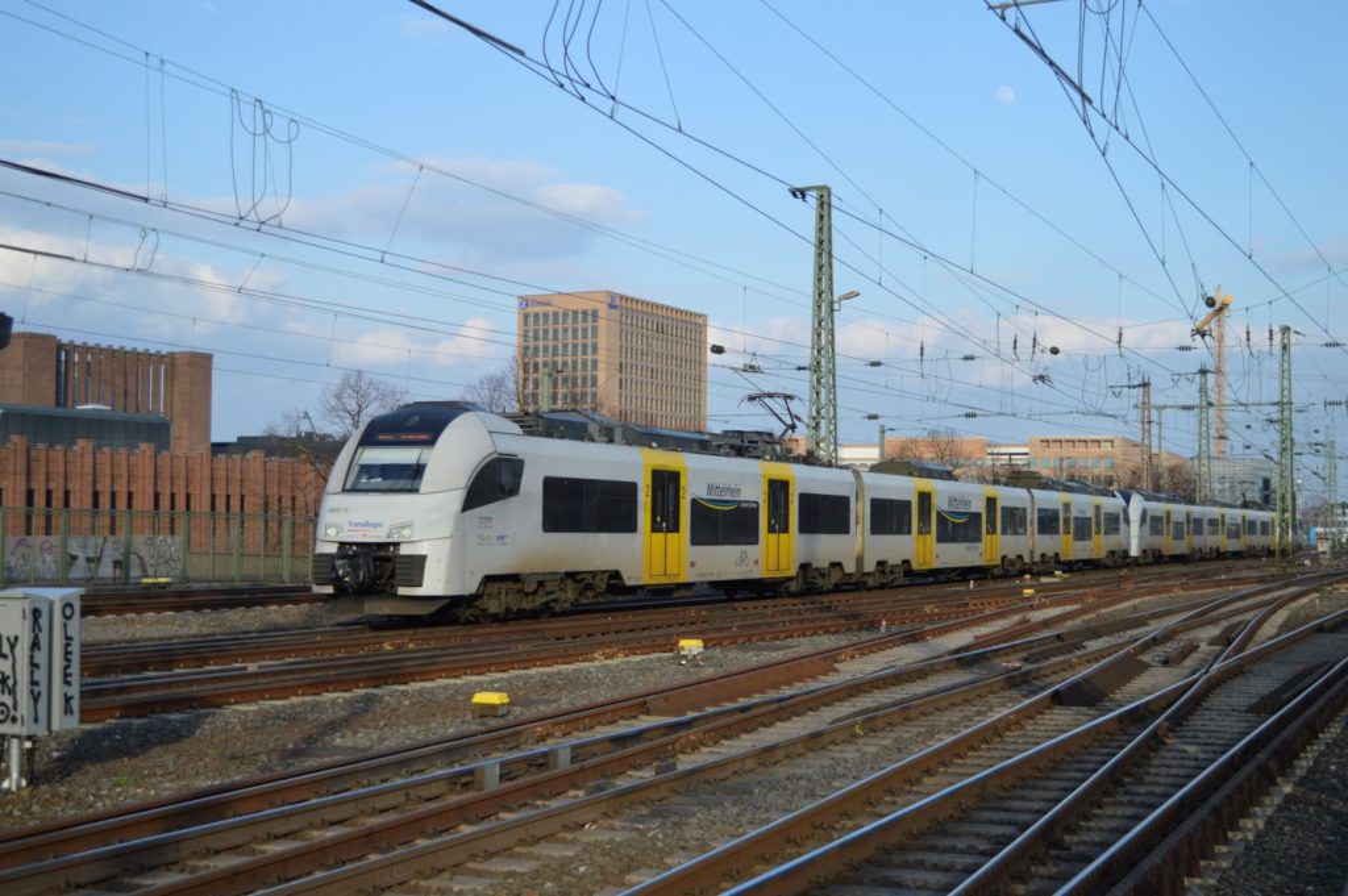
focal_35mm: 51
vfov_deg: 26.4
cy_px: 448
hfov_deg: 38.9
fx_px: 1908
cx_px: 674
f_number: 5.6
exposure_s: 1/1250
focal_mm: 34
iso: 400
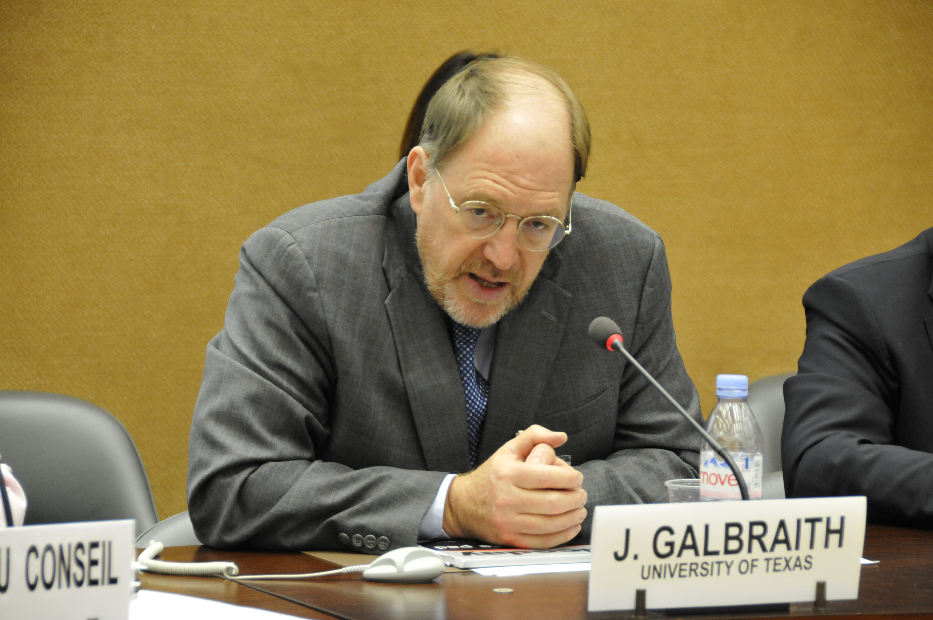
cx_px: 466
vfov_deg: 8.2
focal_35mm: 168
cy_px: 310
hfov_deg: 12.2
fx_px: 4349
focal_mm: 112
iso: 1250
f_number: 5.3
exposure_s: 1/40
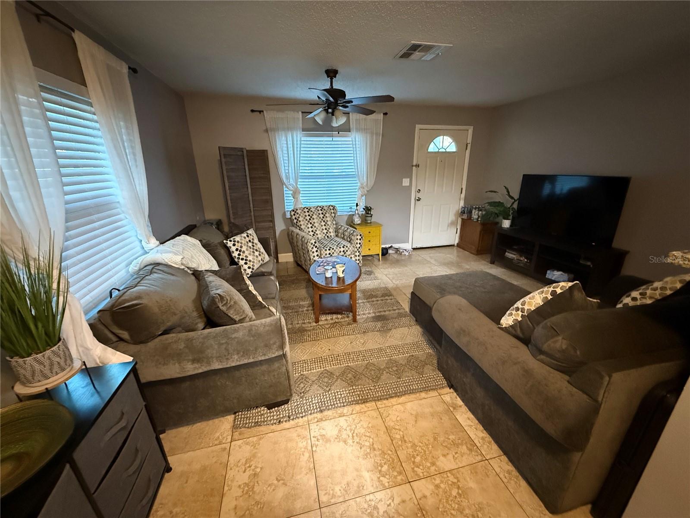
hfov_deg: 102.1
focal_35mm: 14
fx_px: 279
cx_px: 345
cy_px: 259
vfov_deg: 85.7
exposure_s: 1/40
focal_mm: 2.22
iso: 1250
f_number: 2.2
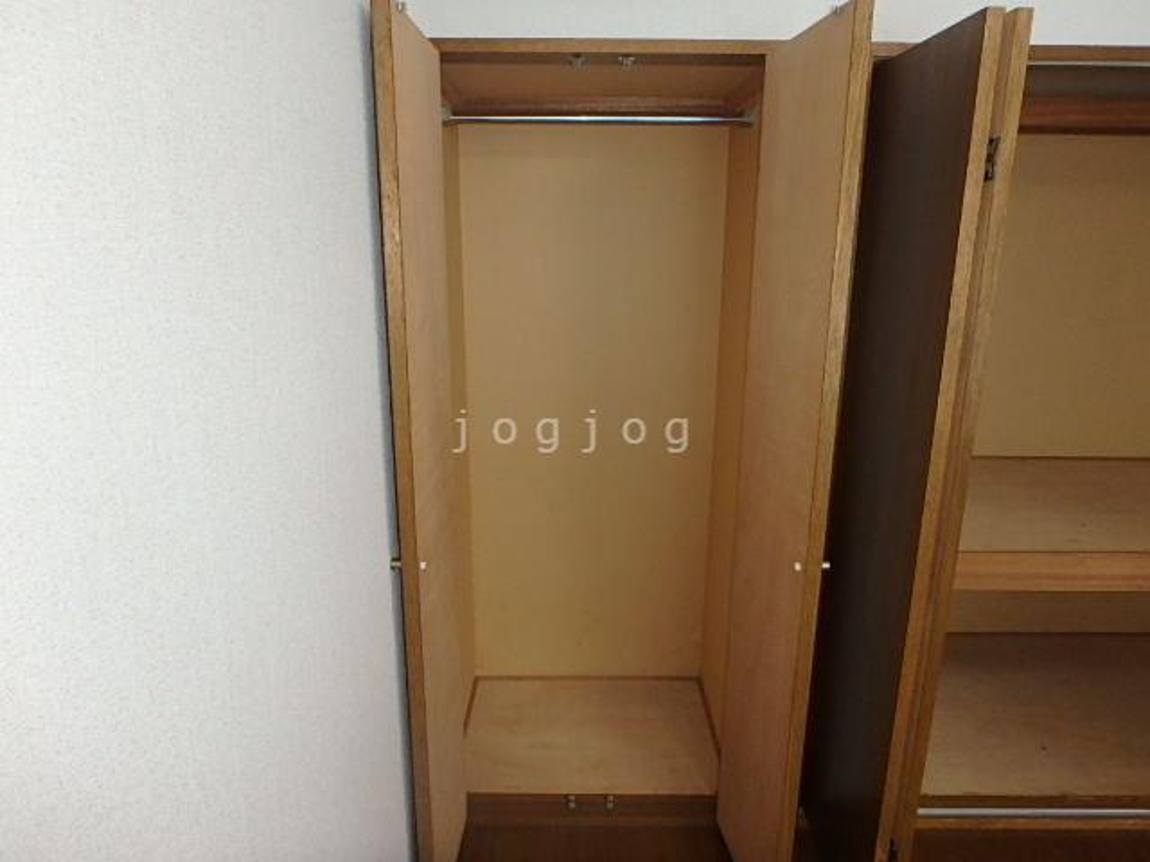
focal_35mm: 21
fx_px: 698
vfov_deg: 63.4
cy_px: 431
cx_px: 575
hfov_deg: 79.0
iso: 400
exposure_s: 1/30
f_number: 3.5
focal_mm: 3.7
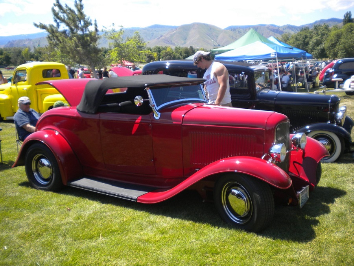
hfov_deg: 45.8
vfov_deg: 35.1
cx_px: 177
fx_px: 419
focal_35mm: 41
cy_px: 133
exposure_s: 1/500
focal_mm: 7.4
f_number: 3.5
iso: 83
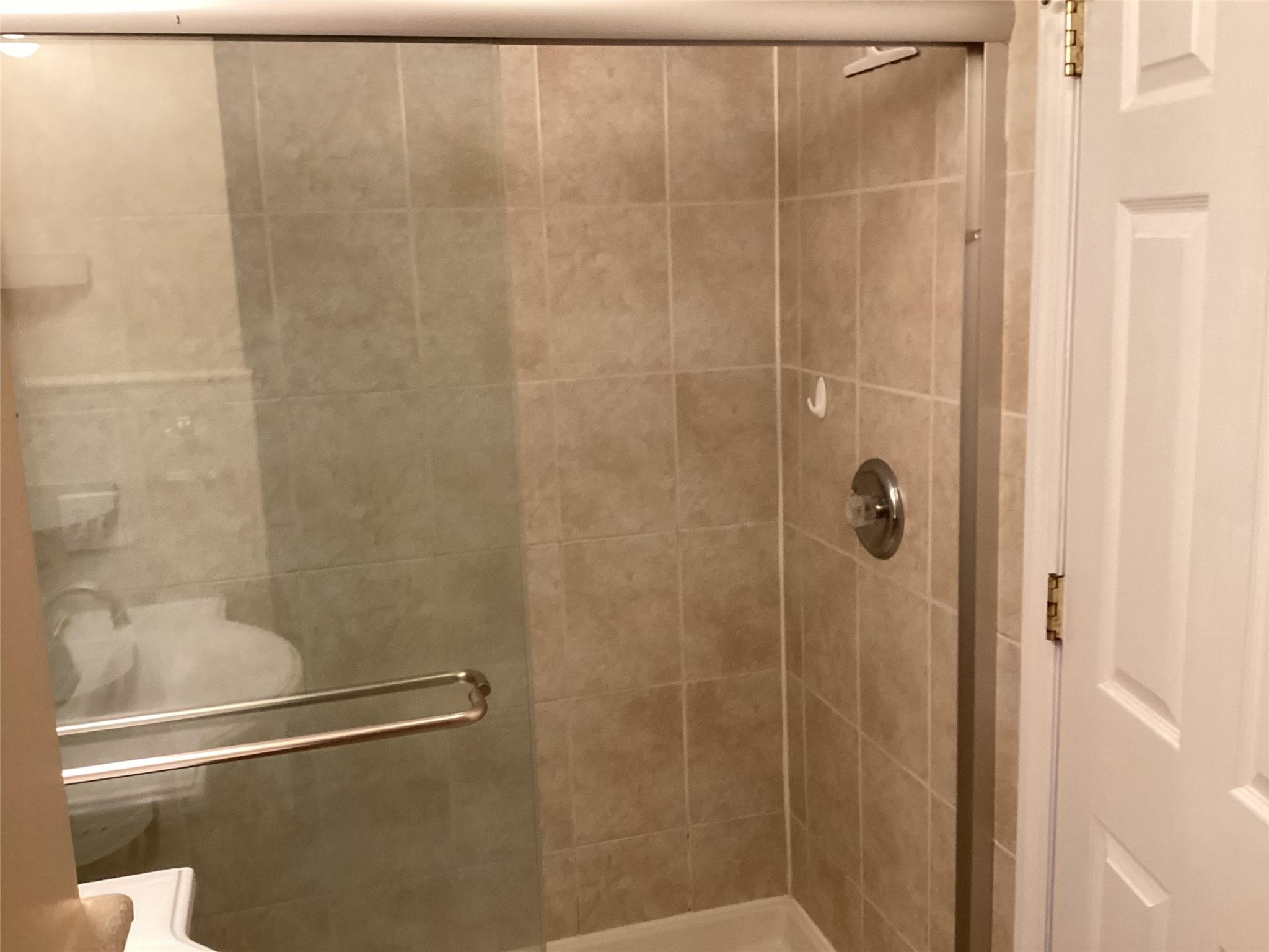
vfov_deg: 45.4
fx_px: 1136
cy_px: 476
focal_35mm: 31
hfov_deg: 58.4
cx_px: 634
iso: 200
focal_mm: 3.3
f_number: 2.4
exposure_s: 1/60
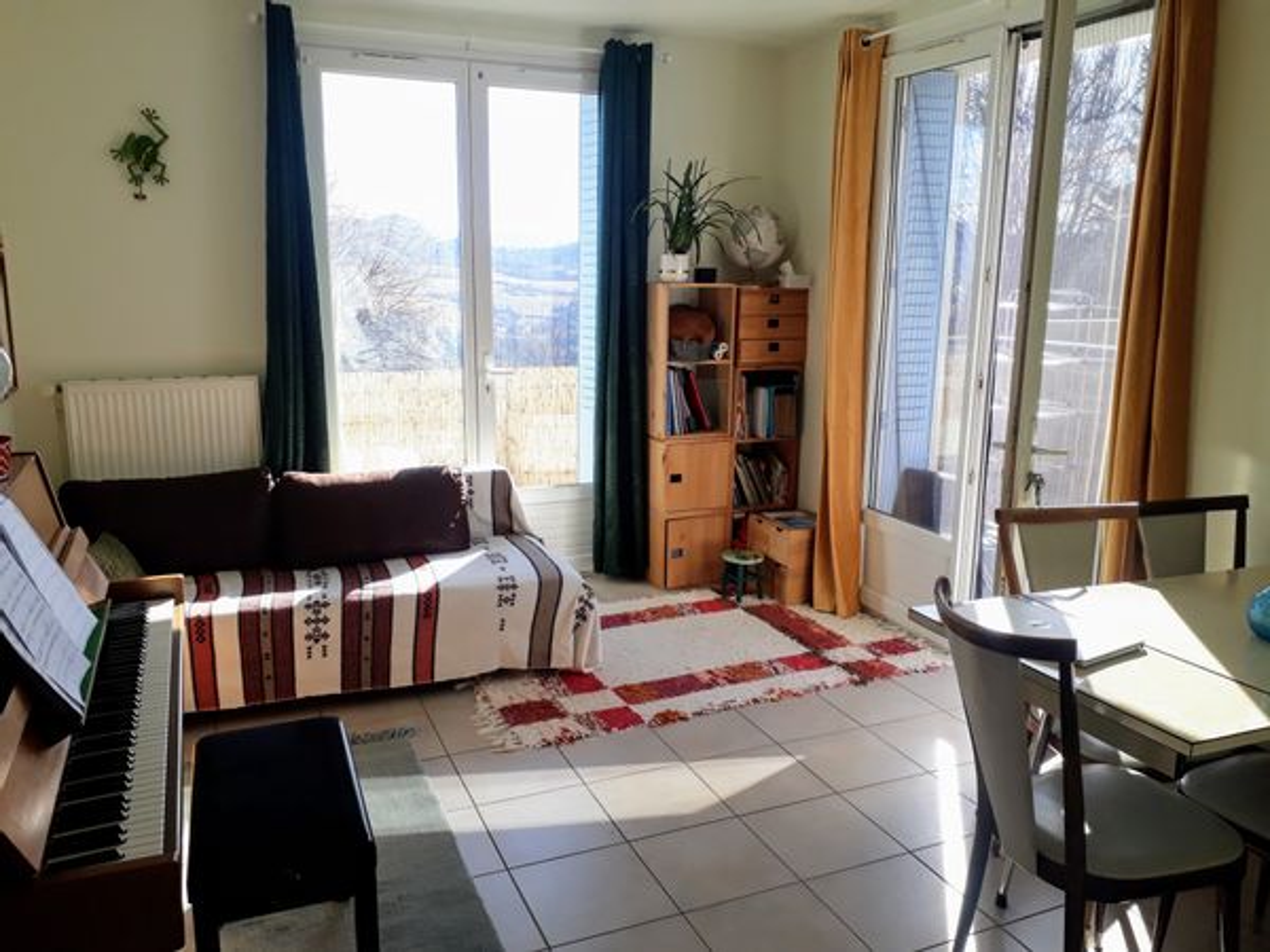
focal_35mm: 27
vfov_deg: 51.4
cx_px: 635
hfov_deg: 65.3
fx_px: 991
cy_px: 476
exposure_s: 1/325
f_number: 1.9
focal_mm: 3.6
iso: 40
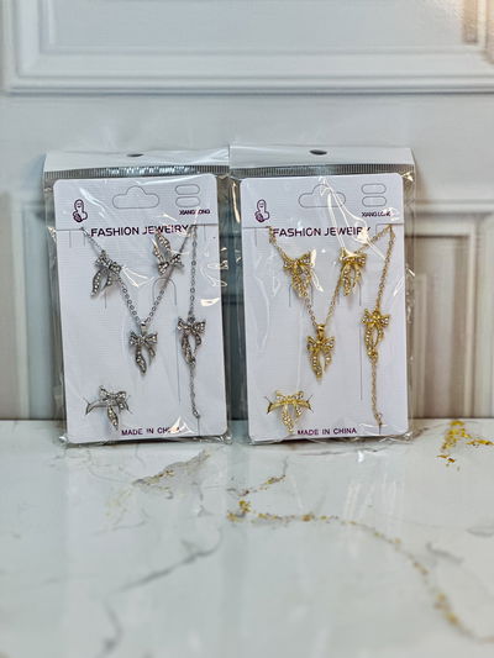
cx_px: 247
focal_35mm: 77
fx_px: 1465
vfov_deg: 25.3
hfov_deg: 19.1
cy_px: 329
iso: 80
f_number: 2.8
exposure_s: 1/100
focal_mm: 9
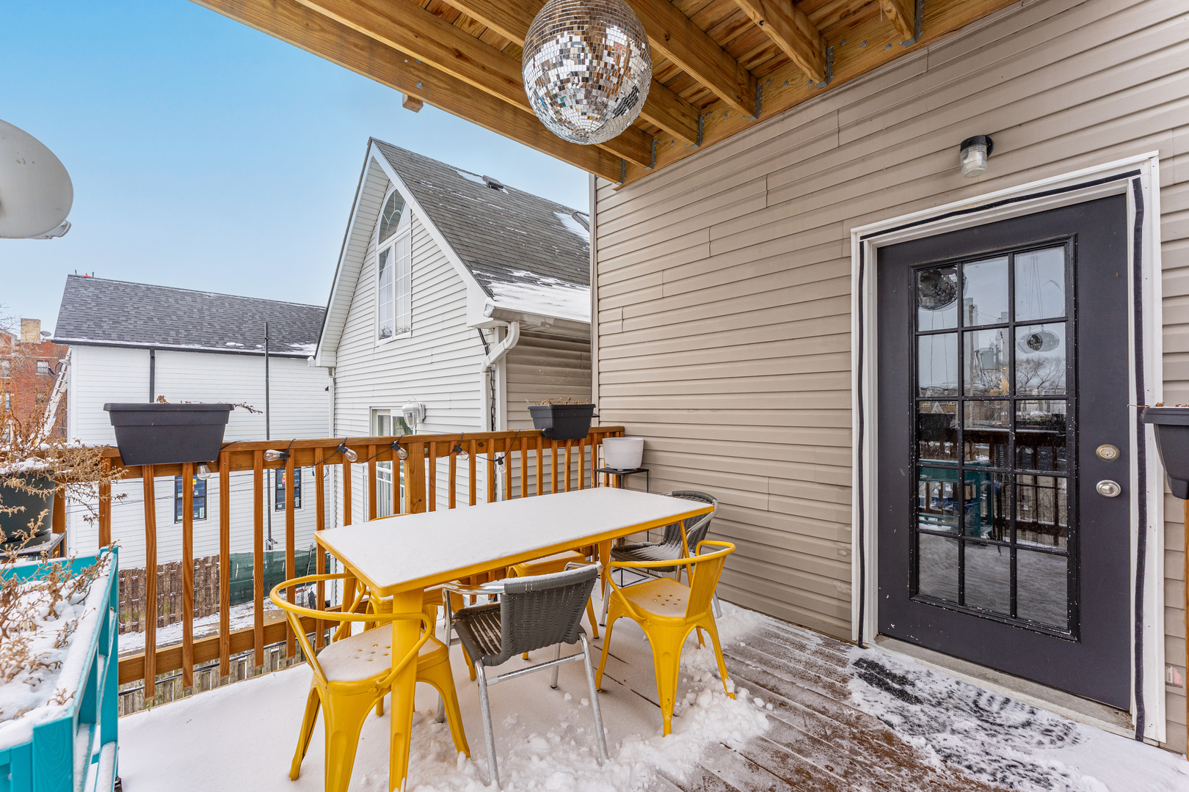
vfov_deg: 81.2
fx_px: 462
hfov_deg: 104.3
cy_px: 396
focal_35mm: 14
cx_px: 594
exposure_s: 1/125
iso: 100
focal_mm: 14
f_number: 8
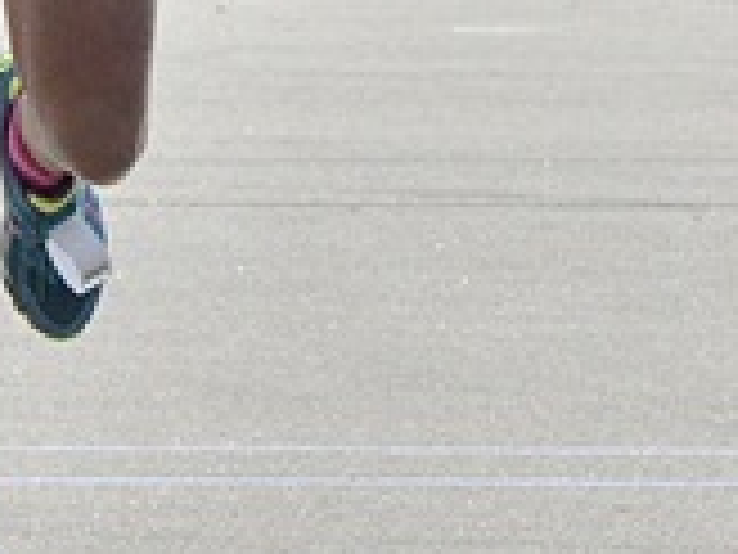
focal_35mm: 923
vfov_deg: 1.6
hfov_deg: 2.1
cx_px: 256
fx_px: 19677
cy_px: -631
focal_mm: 105
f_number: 13
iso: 2000
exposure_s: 1/2500
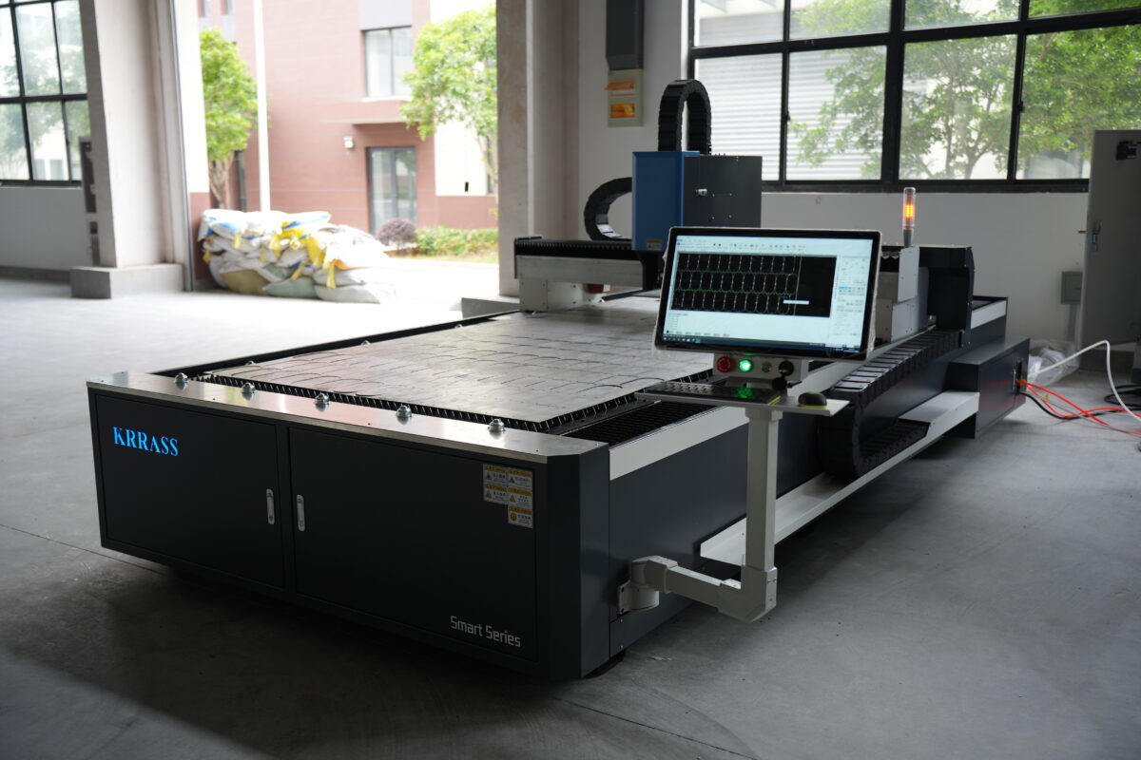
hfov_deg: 54.4
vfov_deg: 37.9
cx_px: 570
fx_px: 1109
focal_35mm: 35
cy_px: 380
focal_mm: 35
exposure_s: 1/40
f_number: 2.8
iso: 125
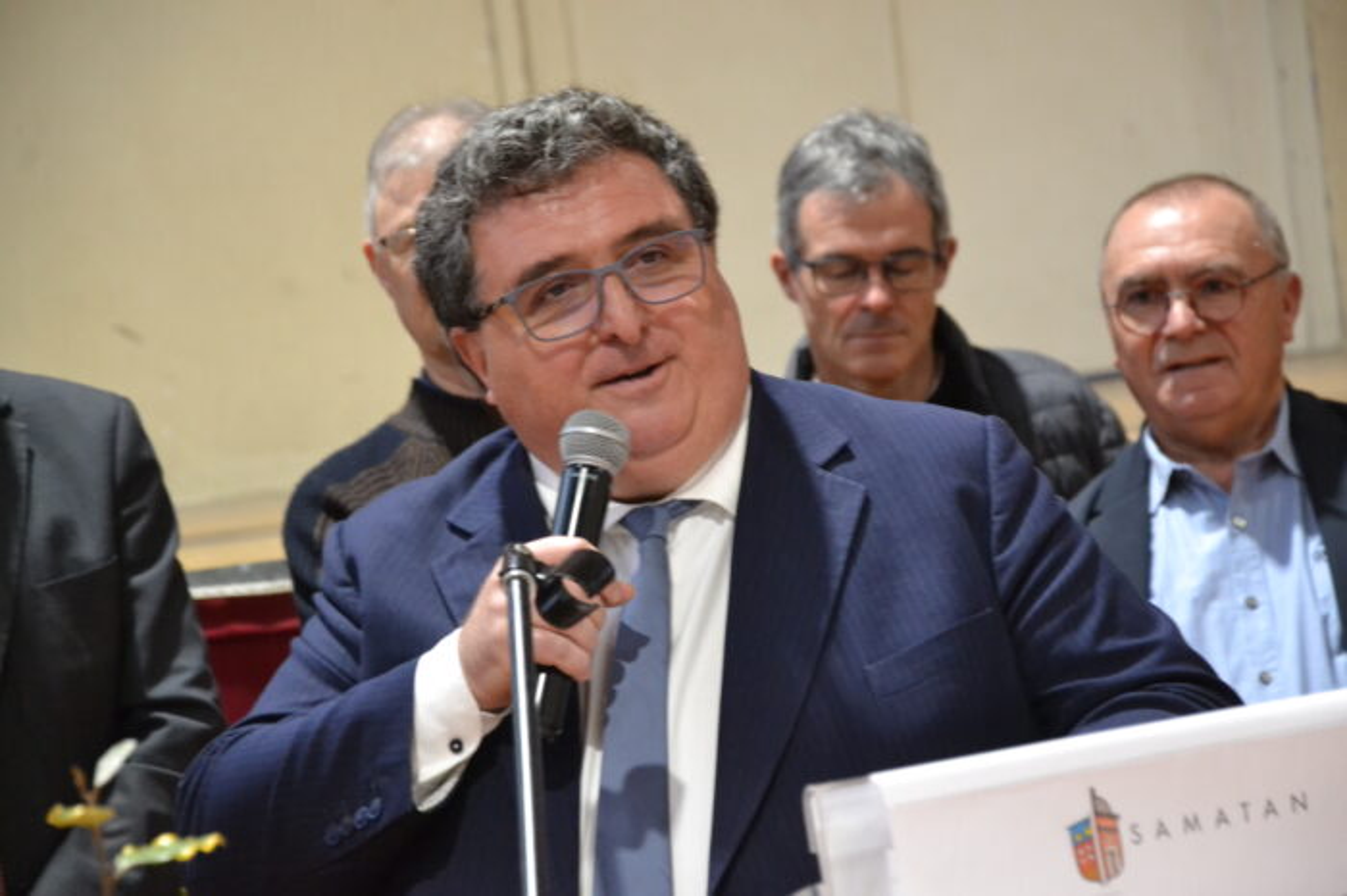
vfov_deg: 8.7
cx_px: 674
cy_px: 448
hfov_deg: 13.0
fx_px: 5890
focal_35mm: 158
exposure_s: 1/30
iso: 3200
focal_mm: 105
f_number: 5.6
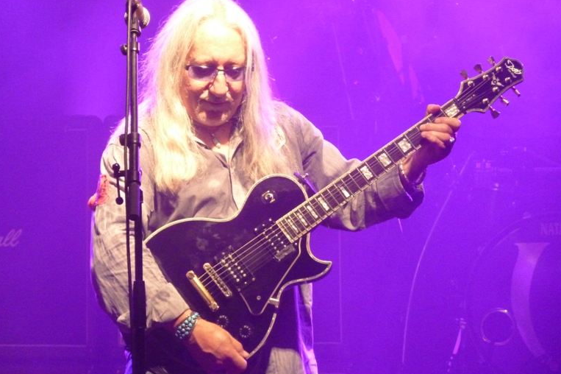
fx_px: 2757
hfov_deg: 11.6
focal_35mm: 177
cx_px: 279
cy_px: 173
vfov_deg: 7.8
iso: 800
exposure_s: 1/80
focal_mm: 27.8
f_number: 4.5
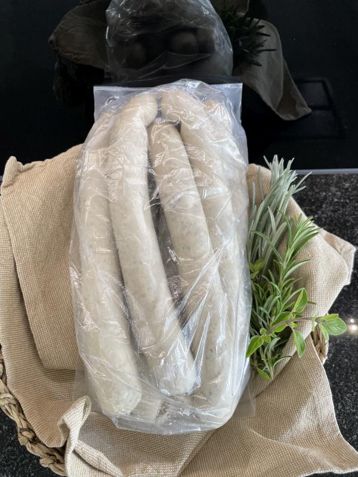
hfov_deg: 53.1
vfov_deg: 67.3
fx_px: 359
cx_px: 179
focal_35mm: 26
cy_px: 238
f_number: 1.6
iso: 125
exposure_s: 1/105
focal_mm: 4.2
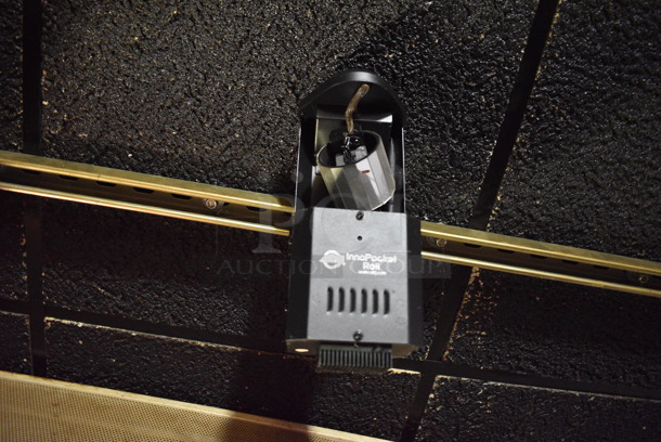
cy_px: 221
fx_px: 496
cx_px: 330
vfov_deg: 48.0
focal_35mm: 27
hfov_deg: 67.3
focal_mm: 18
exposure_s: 1/8
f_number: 3.5
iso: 3200
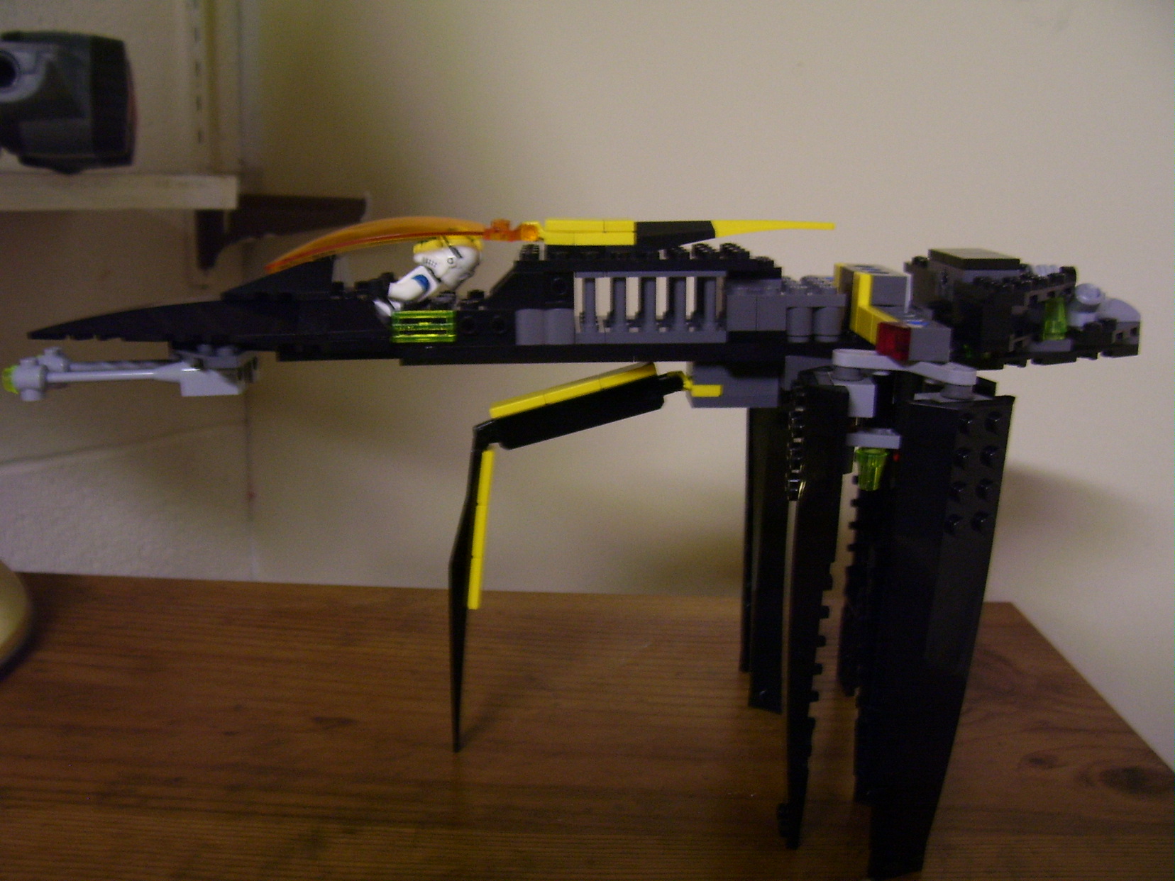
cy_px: 440
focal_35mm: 34
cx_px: 588
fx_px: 1154
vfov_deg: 41.8
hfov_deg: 54.0
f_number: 2.7
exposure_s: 1/8
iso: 160
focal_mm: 5.6
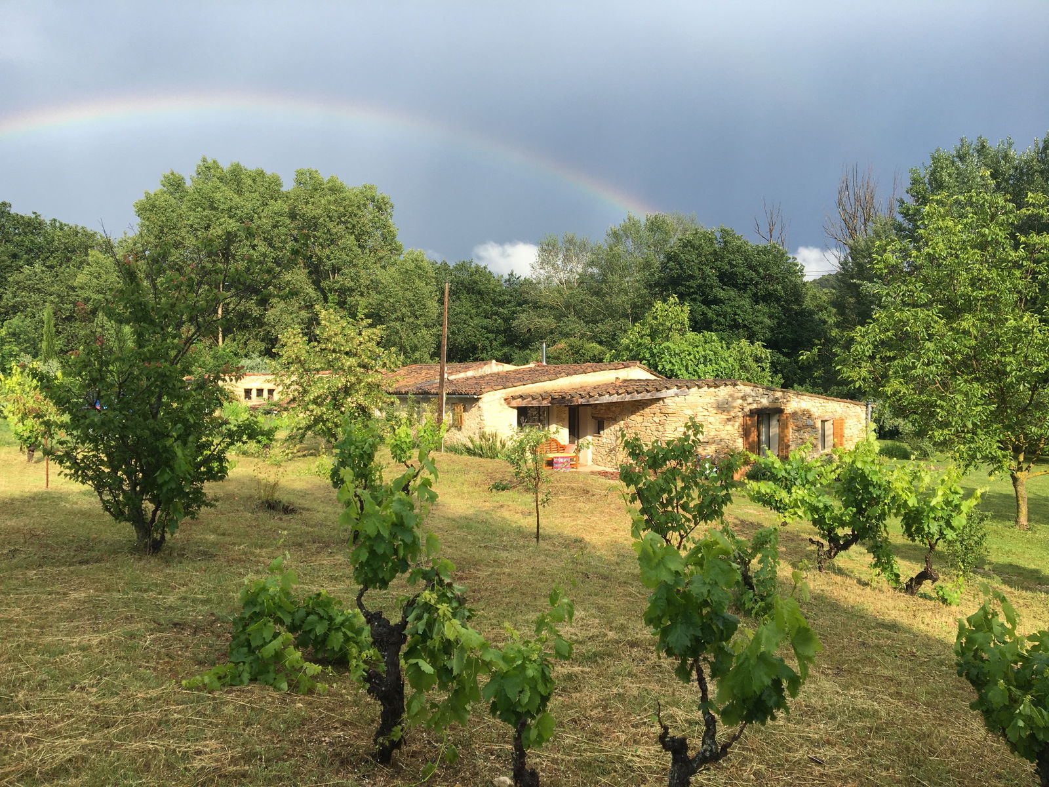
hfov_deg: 61.7
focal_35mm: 29
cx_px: 524
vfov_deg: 48.2
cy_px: 394
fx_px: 879
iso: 25
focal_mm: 4.15
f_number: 2.2
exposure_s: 1/905
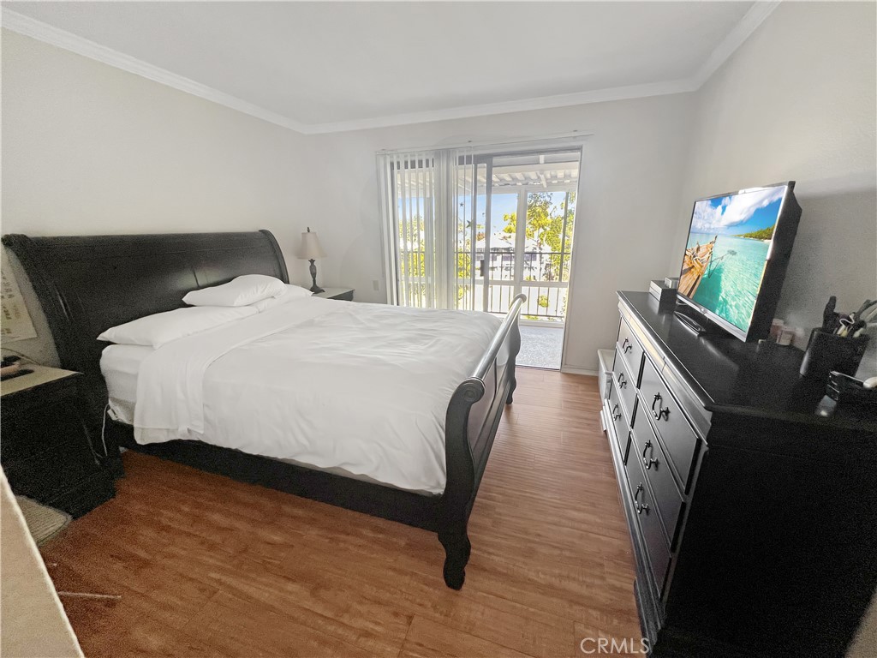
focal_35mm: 13
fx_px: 329
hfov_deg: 106.2
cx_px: 438
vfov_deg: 89.9
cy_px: 329
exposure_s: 1/120
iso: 125
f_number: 1.8
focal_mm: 1.57
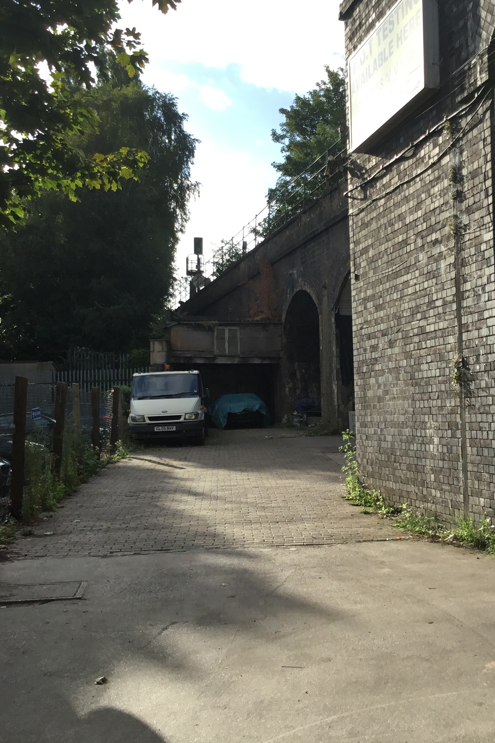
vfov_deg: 44.5
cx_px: 291
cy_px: 372
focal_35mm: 44
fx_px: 907
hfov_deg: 30.5
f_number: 2.4
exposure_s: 1/867
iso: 25
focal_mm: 3.3
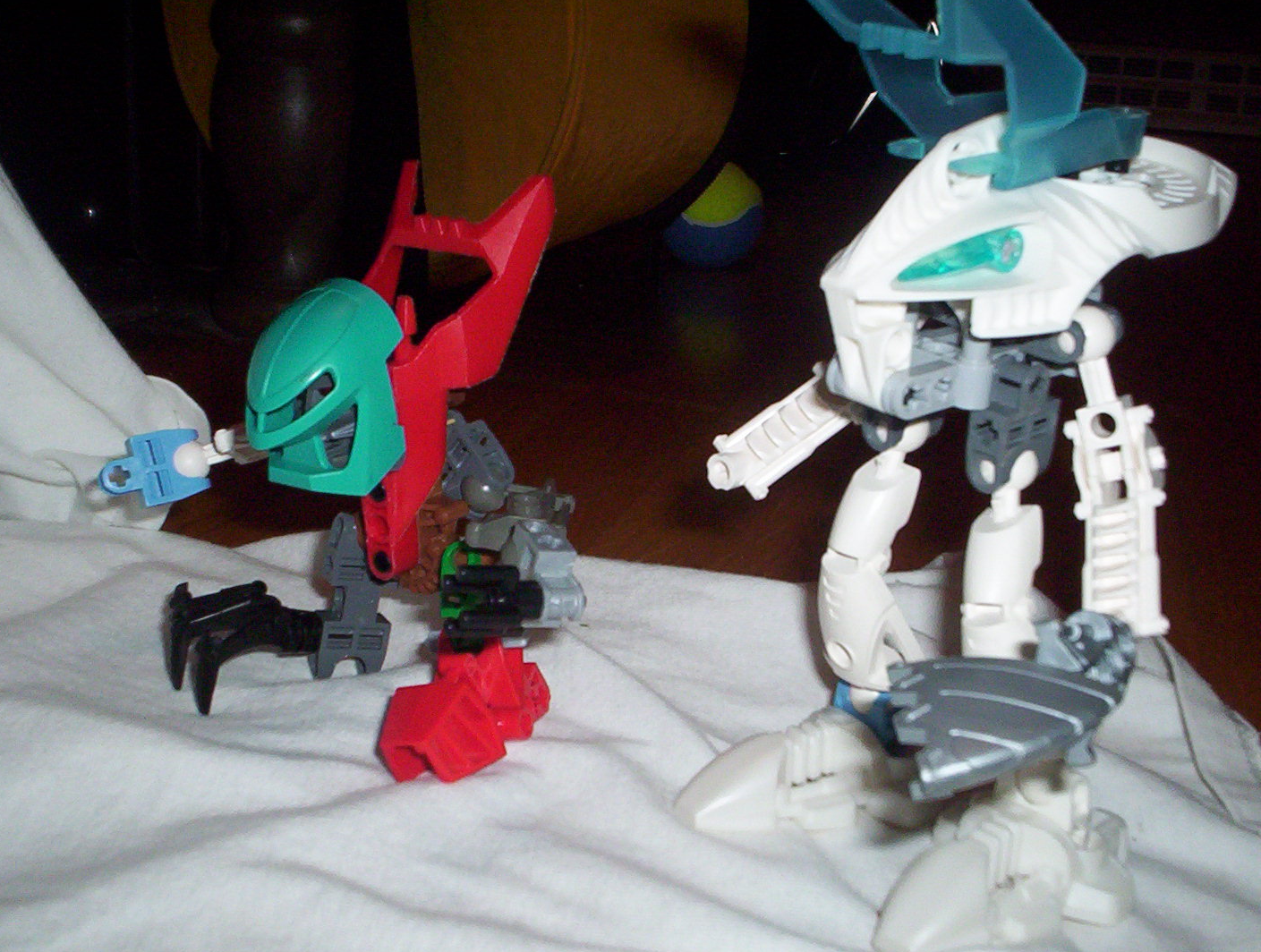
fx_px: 1607
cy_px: 525
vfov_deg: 33.0
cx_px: 638
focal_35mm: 44
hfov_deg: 42.8
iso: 140
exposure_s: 1/60
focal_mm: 4.99
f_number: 4.5
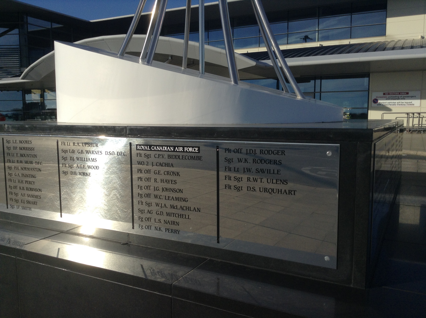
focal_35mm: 33
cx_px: 213
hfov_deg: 55.4
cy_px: 159
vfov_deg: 42.8
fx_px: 406
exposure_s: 1/2146
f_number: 2.4
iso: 25
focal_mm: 3.3
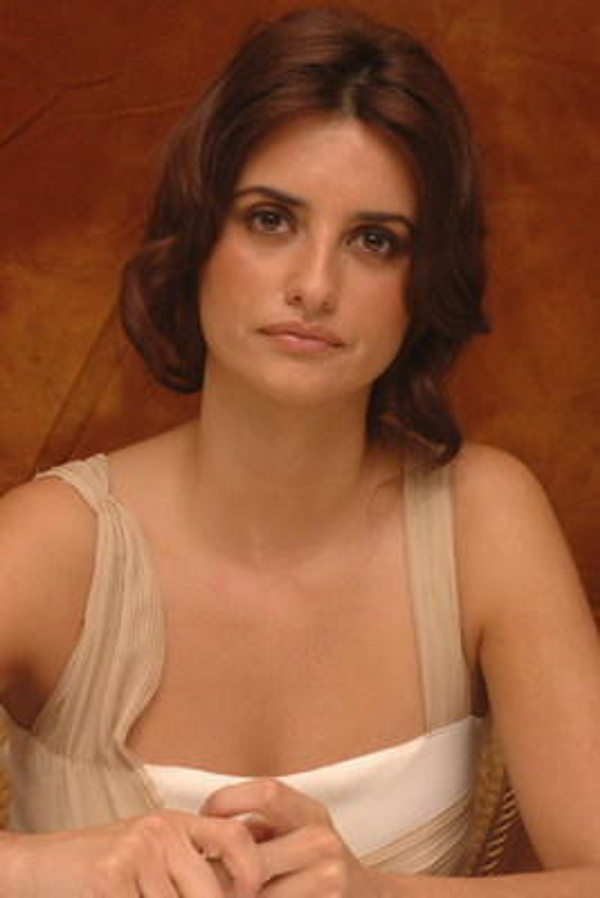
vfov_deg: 14.9
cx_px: 300
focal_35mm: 138
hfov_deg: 9.9
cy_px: 449
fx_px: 3447
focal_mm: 92
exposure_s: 1/400
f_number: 11
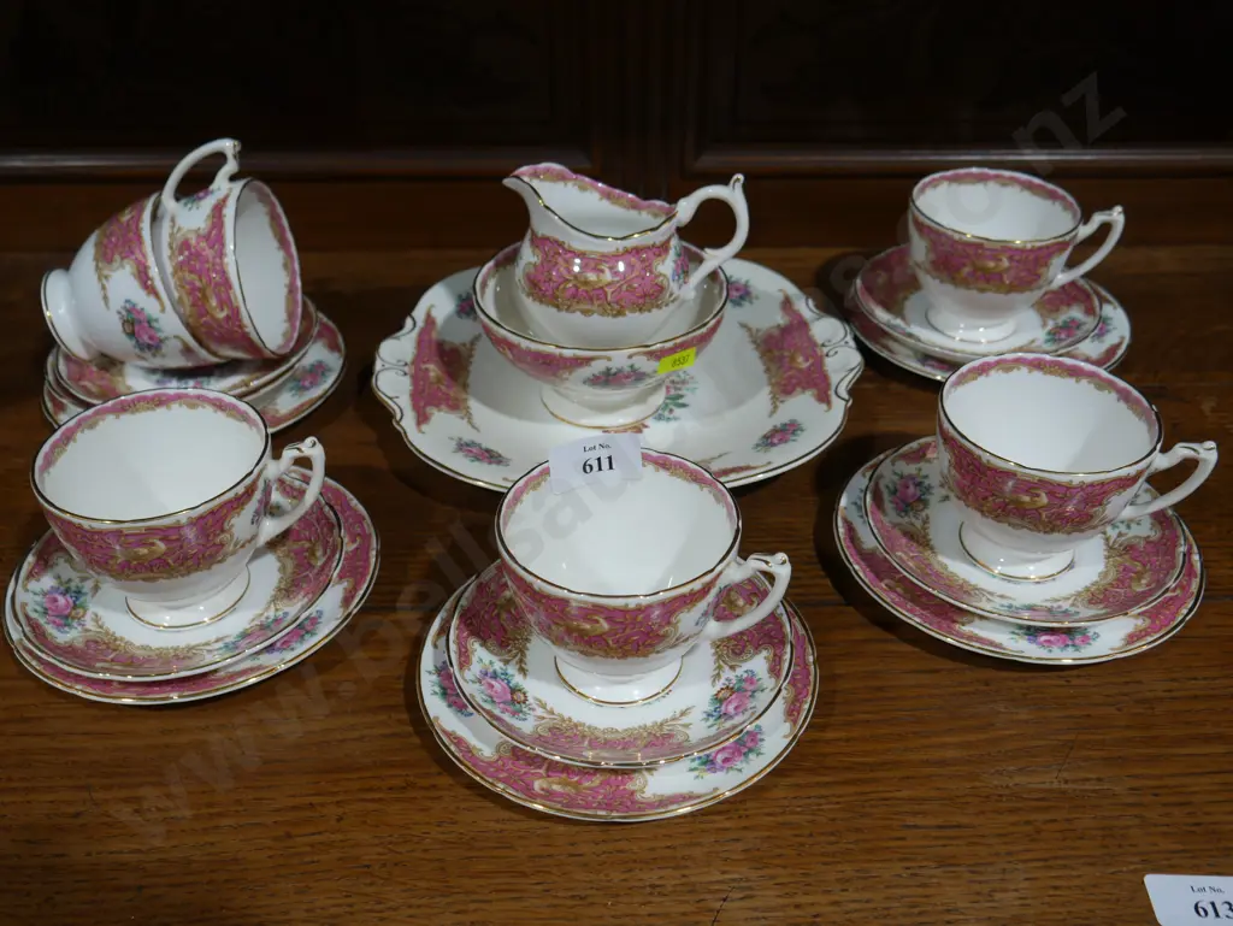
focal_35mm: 36
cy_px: 463
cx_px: 616
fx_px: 1283
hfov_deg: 51.3
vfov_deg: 39.7
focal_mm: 18
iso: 200
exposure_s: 1/60
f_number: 4
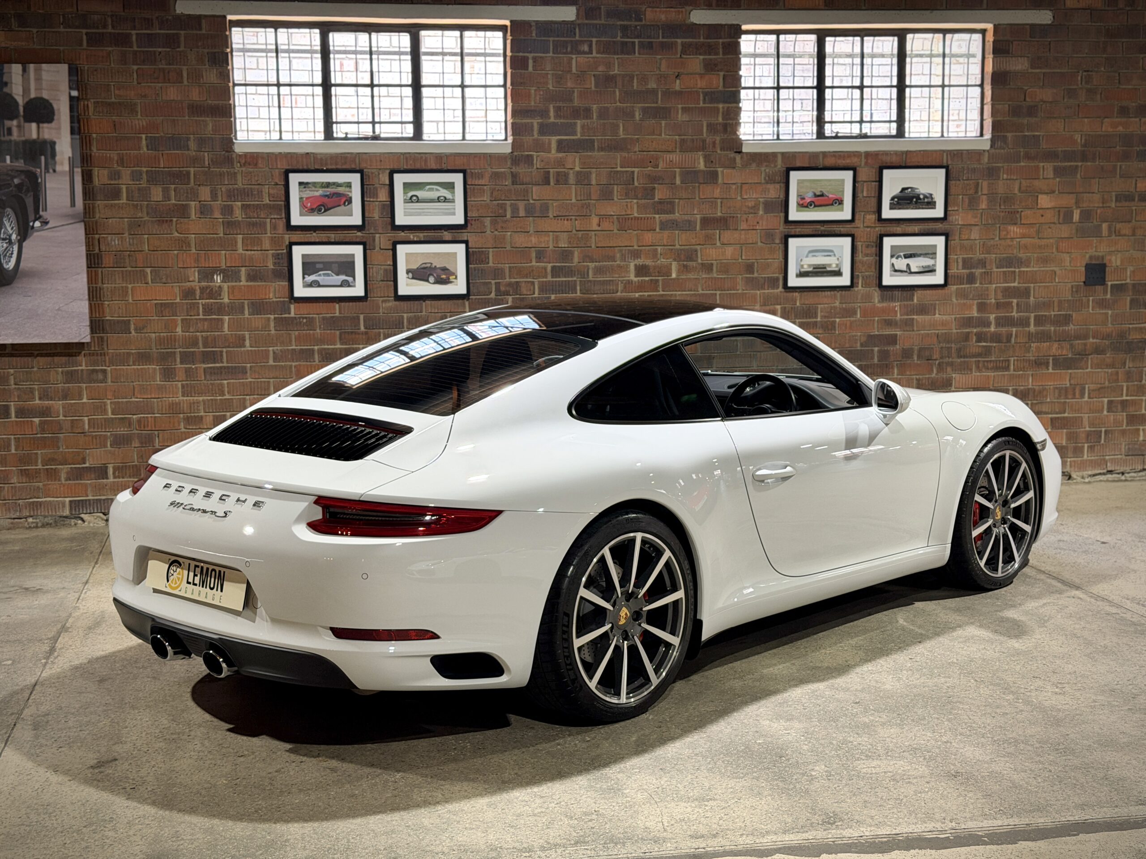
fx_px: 1589
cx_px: 573
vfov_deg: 30.3
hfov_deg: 39.7
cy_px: 430
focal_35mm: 48
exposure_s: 1/100
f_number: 1.78
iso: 320
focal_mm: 6.76
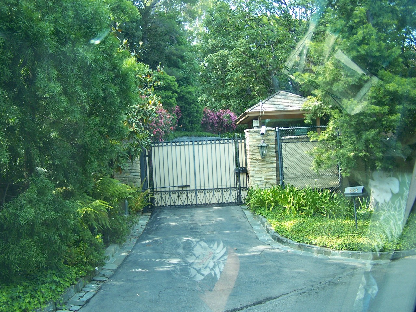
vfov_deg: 37.7
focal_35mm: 38
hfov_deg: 49.0
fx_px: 457
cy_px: 156
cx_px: 208
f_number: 2.8
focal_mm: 6.3
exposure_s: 1/60
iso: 80
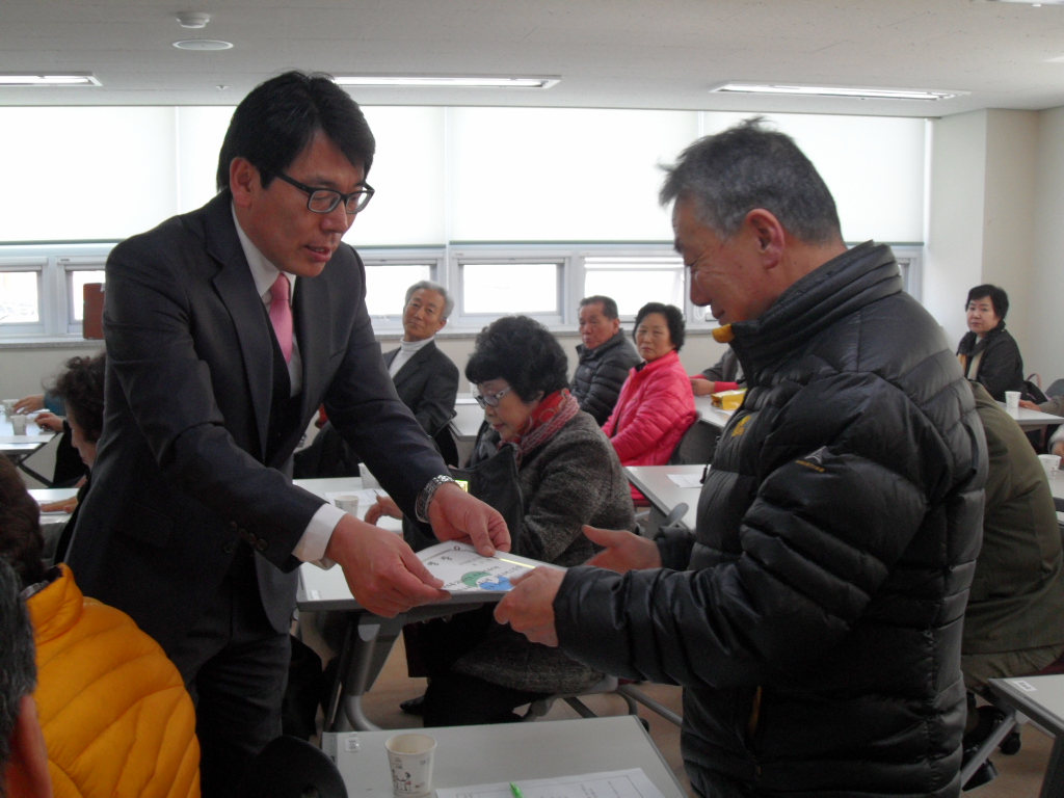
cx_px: 532
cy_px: 399
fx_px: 1229
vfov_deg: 36.0
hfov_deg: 46.8
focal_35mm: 40
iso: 100
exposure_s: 1/60
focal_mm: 7
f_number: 3
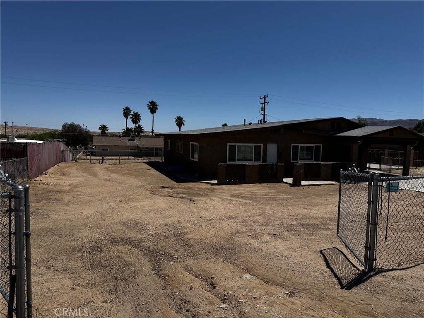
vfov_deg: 56.8
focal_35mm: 24
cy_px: 159
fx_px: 294
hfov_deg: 71.6
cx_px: 212
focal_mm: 6.76
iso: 80
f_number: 1.78
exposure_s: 1/10417
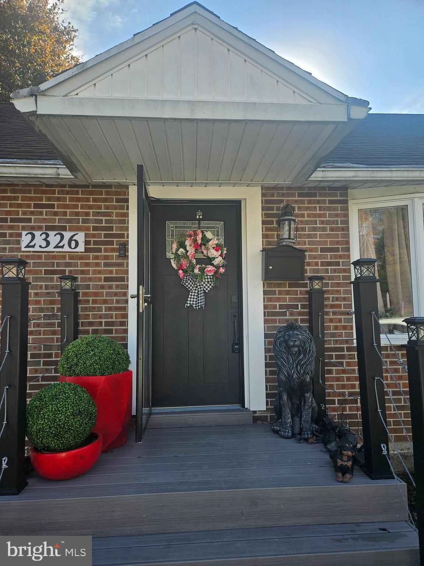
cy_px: 283
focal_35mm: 23
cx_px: 212
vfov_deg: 73.9
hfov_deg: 58.9
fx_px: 376
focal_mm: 5.4
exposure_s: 1/876
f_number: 1.8
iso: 25
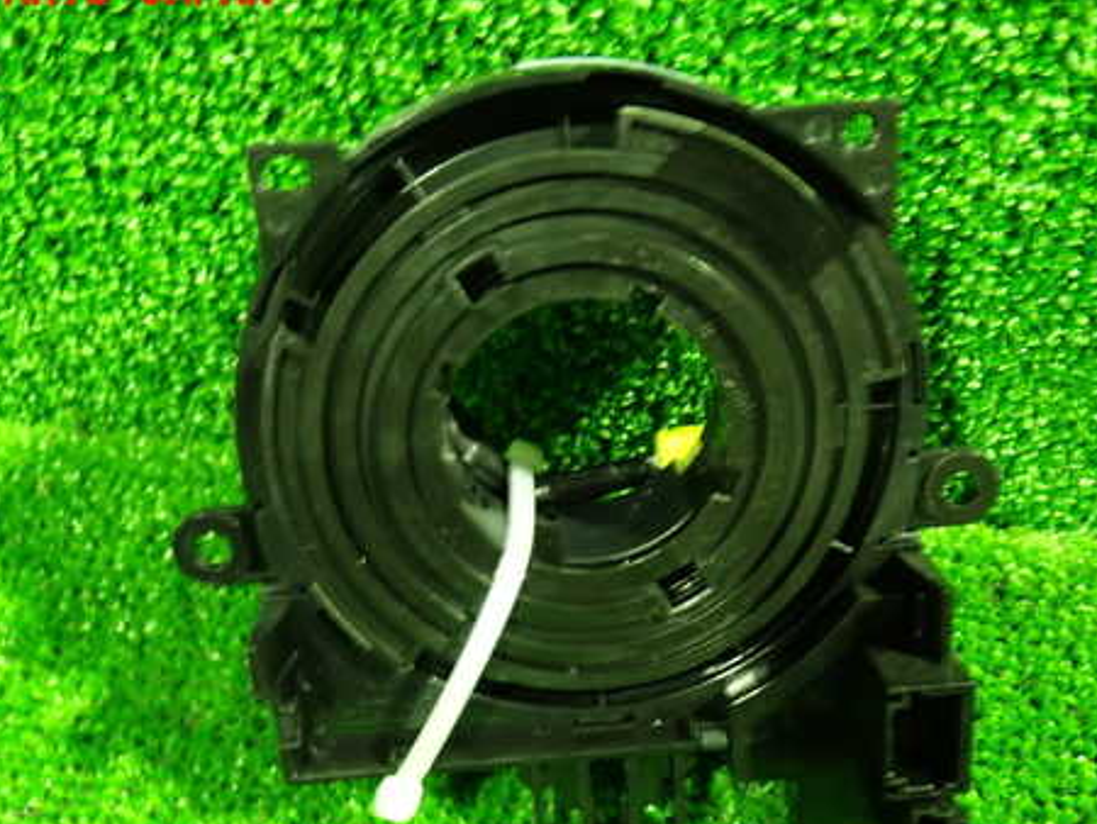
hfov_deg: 46.8
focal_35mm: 40
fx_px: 1268
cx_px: 561
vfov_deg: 35.8
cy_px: 507
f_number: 2.3
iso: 800
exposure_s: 1/10
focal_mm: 5.4
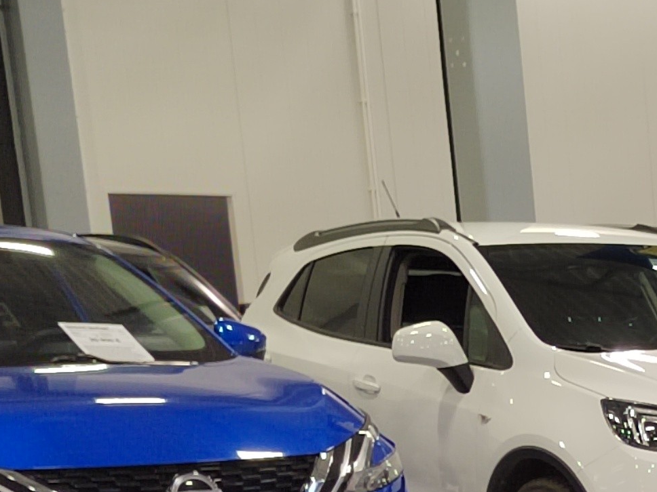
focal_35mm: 117
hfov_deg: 14.6
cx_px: 1209
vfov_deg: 11.8
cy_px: 846
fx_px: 2221
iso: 731
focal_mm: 5.52
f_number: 1.9
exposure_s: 1/120
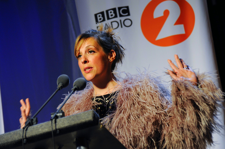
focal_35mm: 170
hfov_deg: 12.1
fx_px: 1062
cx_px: 112
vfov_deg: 8.1
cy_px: 74
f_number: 6
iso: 1250
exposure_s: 1/100
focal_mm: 170
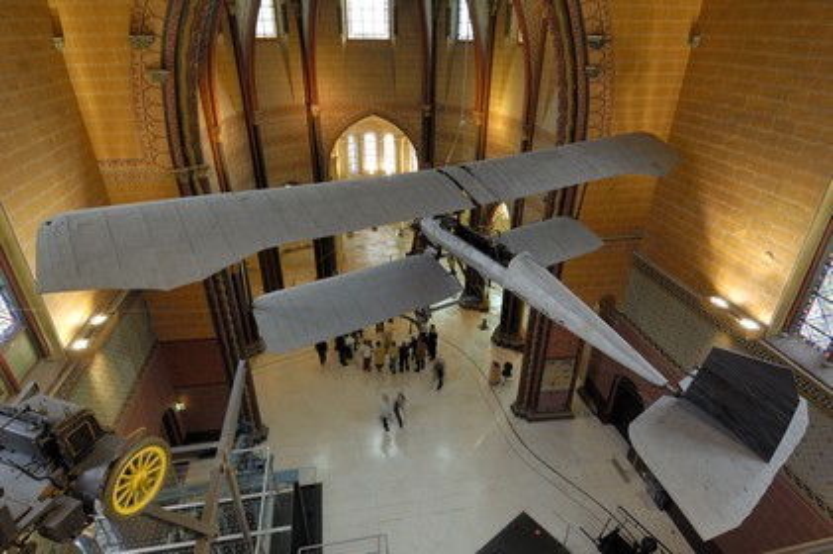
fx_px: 451
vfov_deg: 63.1
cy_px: 277
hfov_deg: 85.5
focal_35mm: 20
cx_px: 416
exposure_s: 1/2
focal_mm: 13
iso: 100
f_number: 7.1
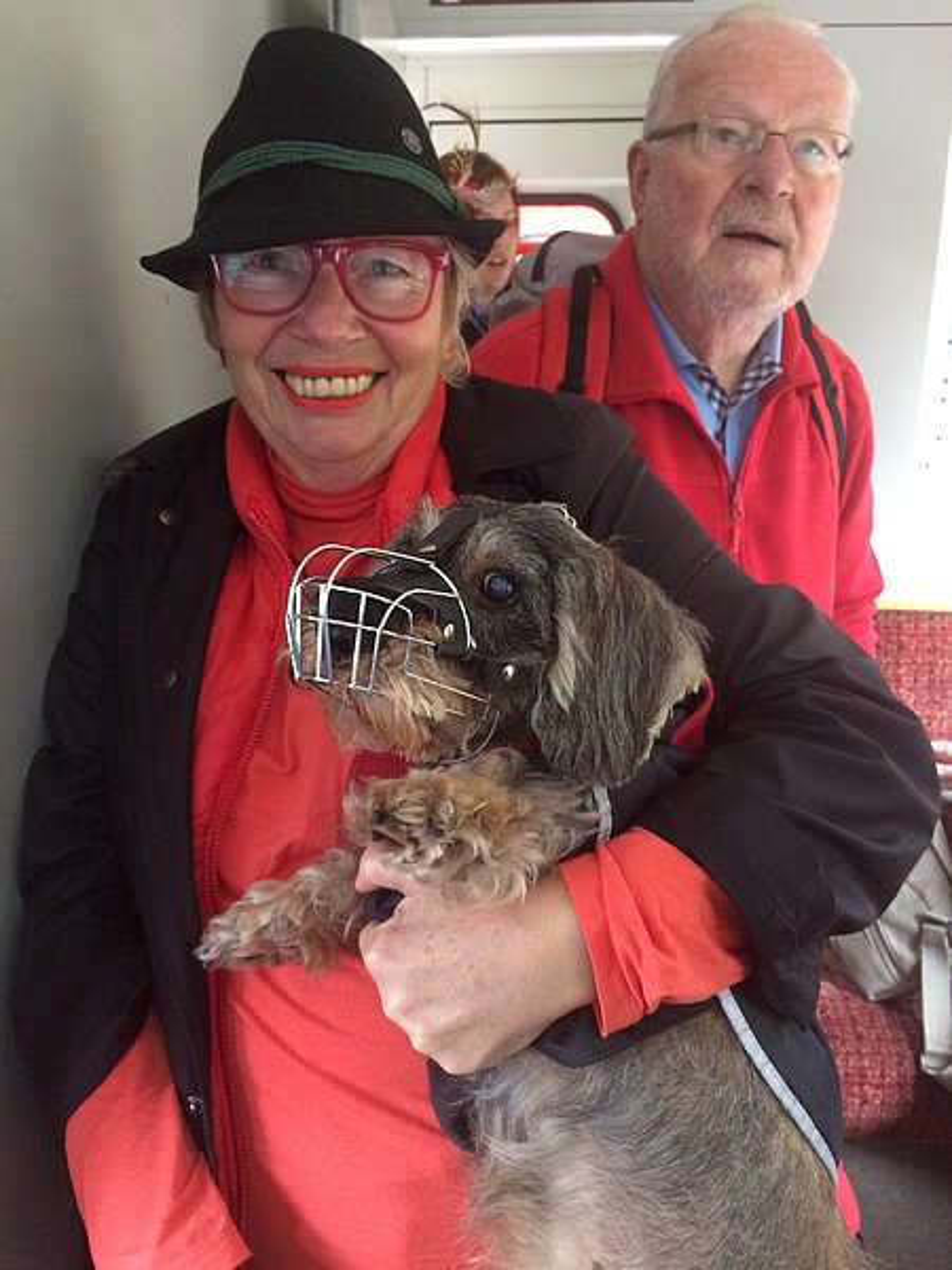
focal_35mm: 29
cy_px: 635
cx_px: 476
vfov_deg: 61.7
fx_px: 1063
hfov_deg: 48.2
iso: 250
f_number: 2.2
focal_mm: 4.15
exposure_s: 1/33
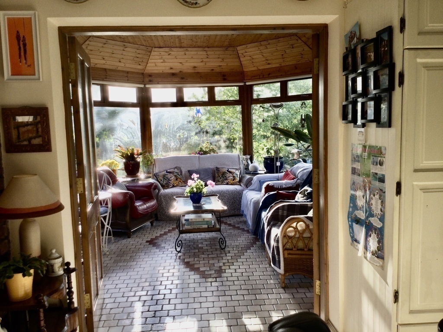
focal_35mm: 31
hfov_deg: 58.4
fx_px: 397
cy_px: 166
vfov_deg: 45.4
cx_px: 222
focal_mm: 3.3
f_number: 2.4
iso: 32
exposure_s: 1/100
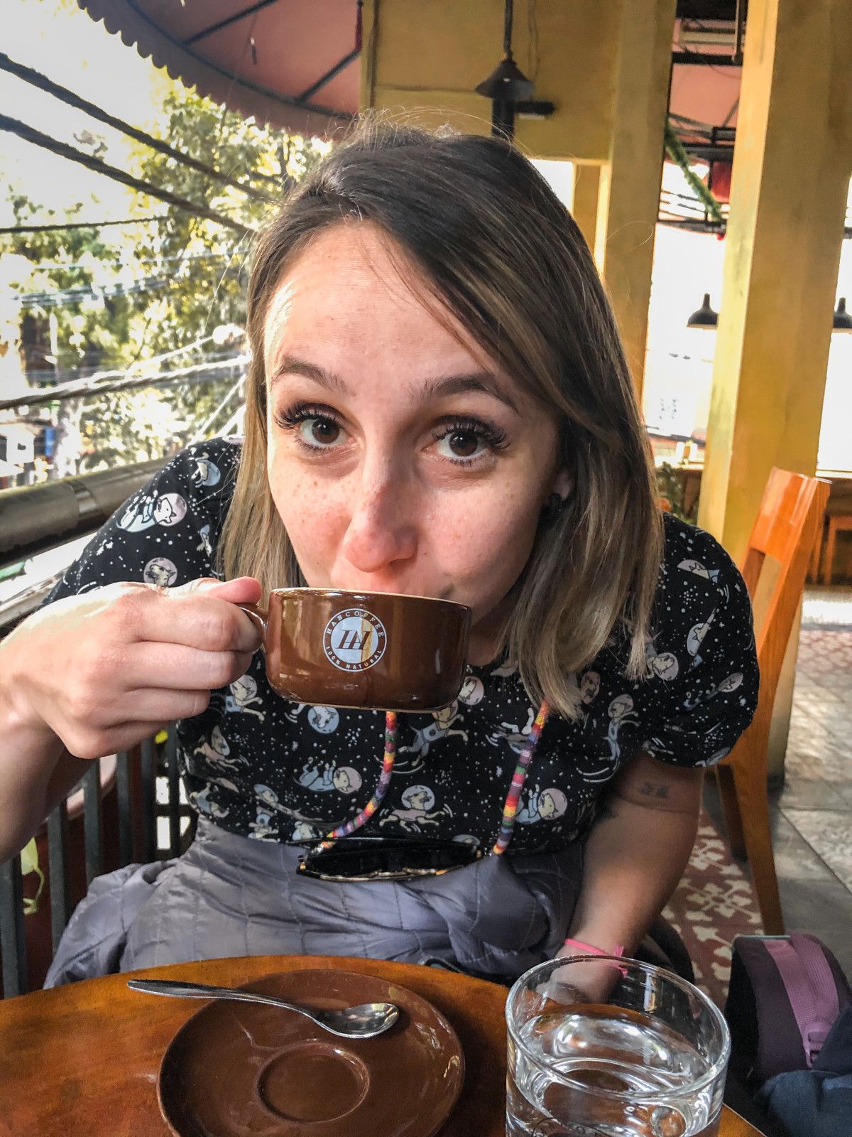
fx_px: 919
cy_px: 568
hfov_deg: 49.7
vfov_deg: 63.4
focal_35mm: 28
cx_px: 426
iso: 100
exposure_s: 1/15
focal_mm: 4
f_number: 1.8
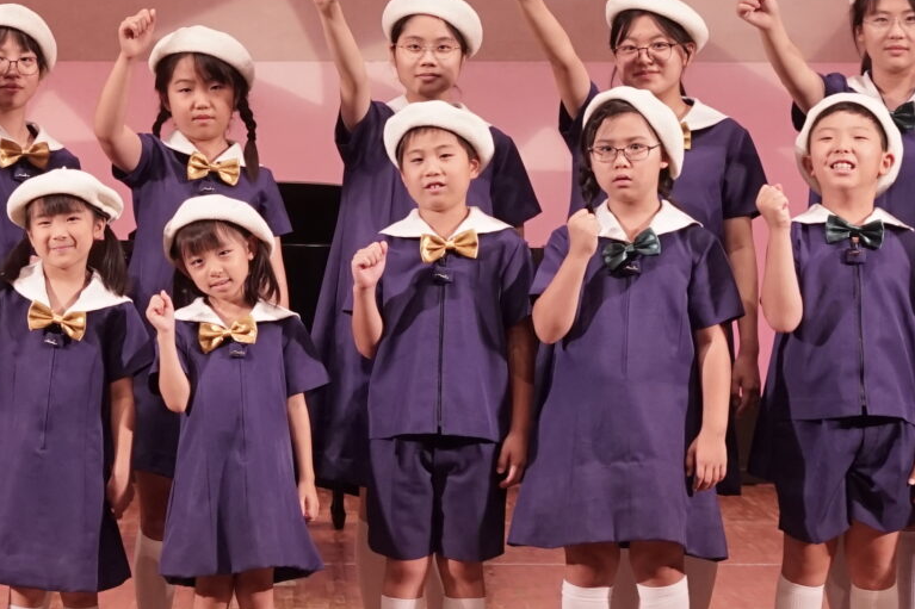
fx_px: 4497
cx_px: 248
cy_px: 256
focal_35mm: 177
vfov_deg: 7.8
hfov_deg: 11.6
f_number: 6.3
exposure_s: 1/125
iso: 1000
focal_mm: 53
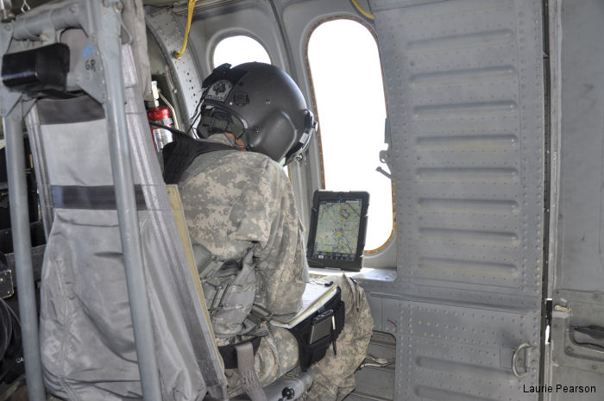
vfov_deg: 41.6
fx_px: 528
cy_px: 200
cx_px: 302
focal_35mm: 32
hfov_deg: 59.5
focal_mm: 21
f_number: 3.8
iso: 200
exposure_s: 1/125
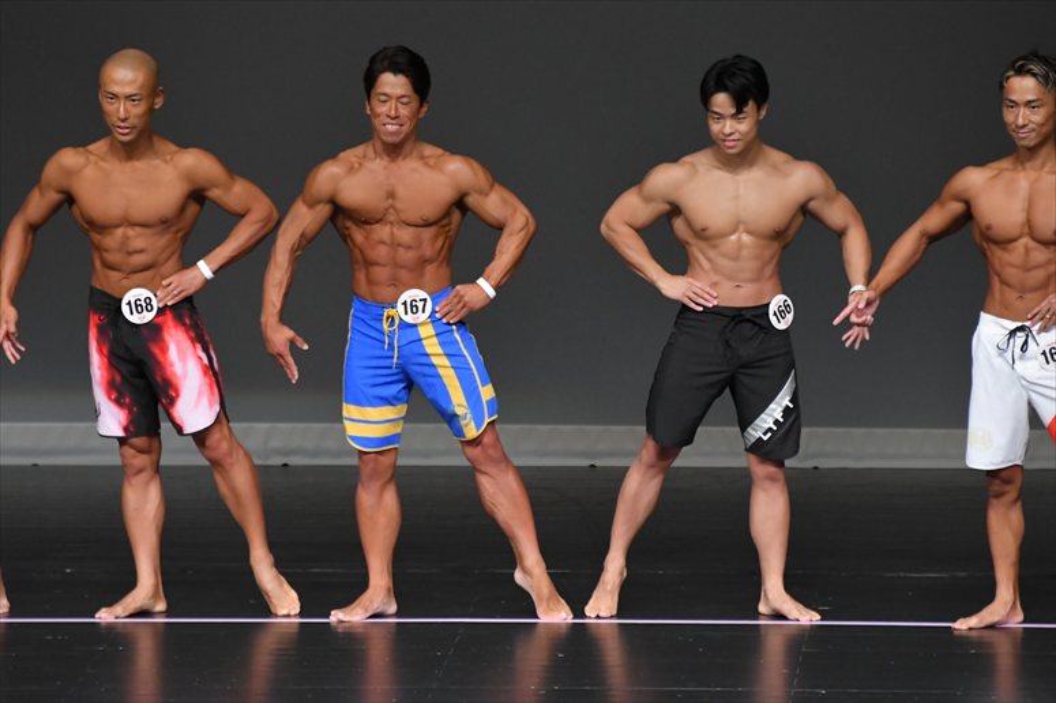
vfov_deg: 3.7
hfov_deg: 5.5
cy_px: 352
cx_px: 528
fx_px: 10995
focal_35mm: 375
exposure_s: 1/400
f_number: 5.6
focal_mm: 250
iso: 4000
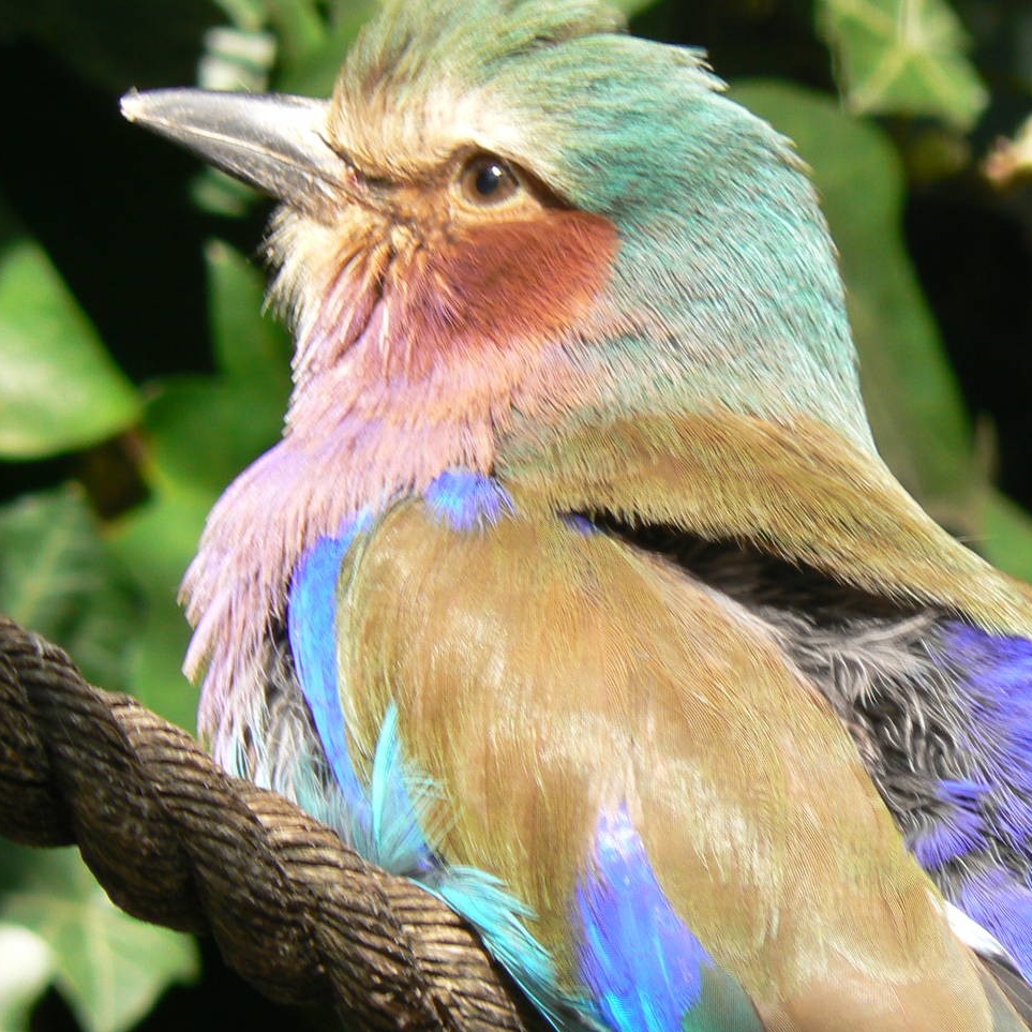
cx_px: 571
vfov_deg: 3.4
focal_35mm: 520
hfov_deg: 3.4
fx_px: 17539
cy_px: 523
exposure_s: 1/125
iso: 80
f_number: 4.5
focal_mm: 59
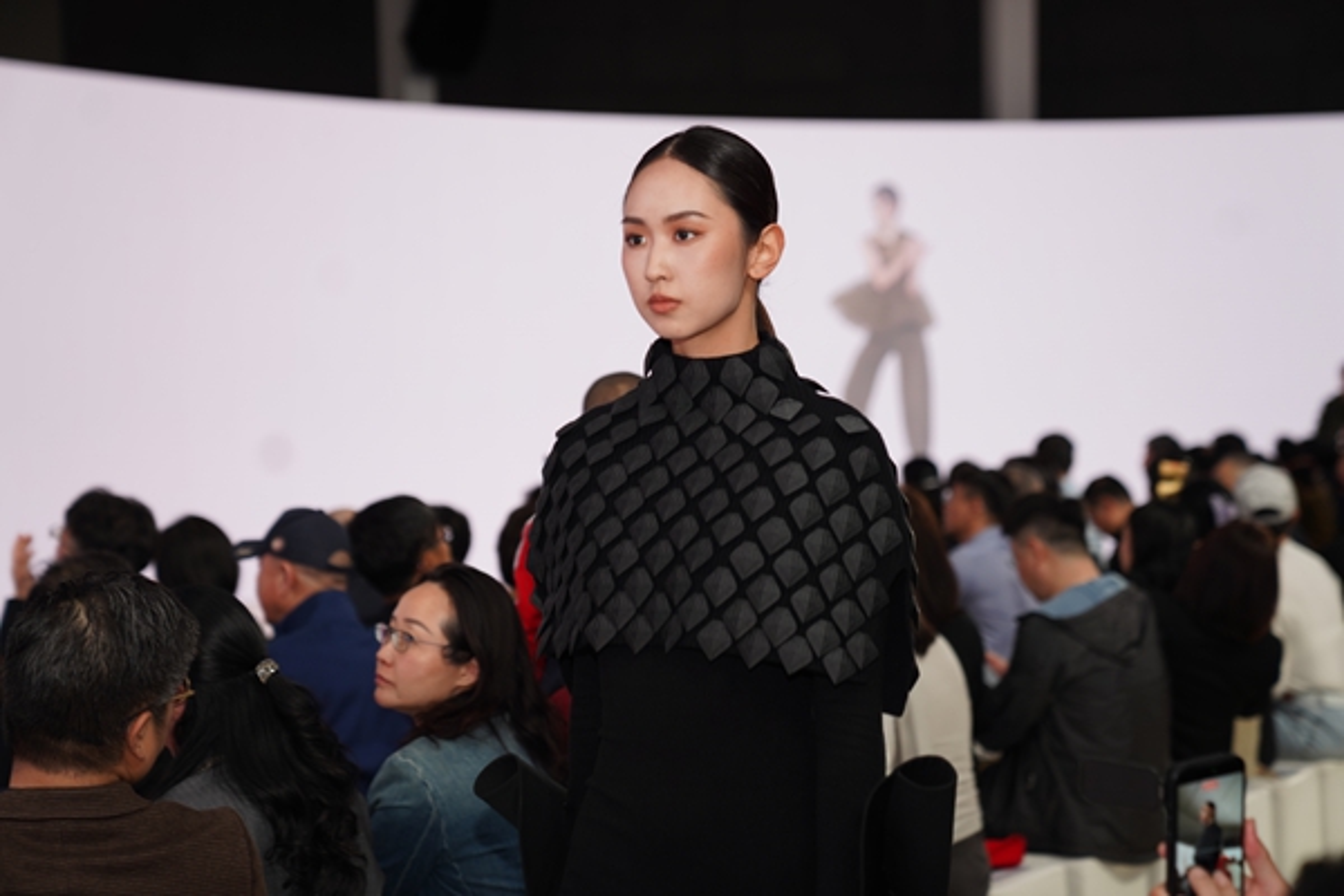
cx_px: 672
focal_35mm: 70
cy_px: 448
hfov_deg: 28.8
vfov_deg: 19.5
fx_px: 2613
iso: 320
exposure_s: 1/200
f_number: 2.8
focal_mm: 70
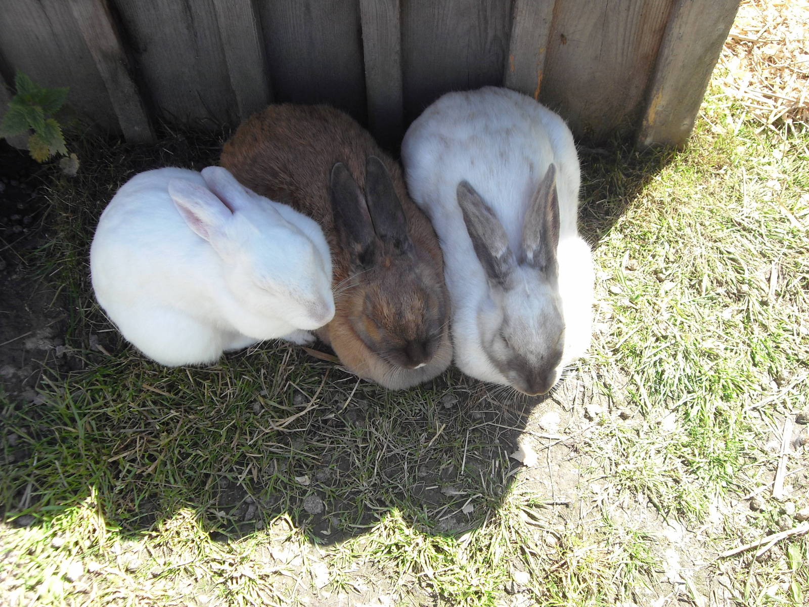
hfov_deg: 41.2
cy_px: 304
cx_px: 404
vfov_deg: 31.5
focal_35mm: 46
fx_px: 1075
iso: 80
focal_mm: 7.6
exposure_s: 1/250
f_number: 3
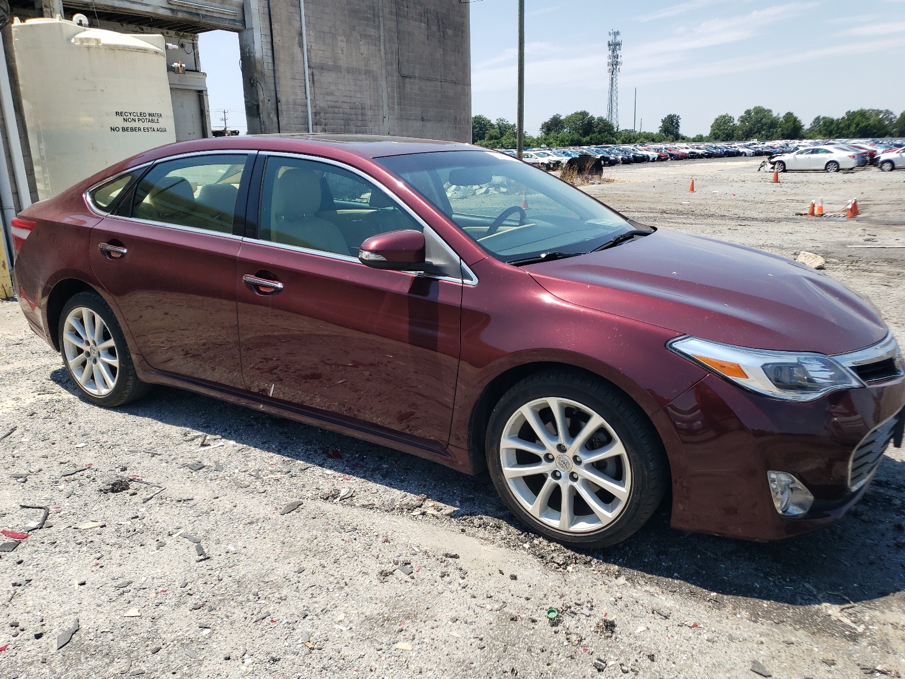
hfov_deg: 65.3
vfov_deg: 51.4
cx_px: 460
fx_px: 706
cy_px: 345
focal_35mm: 27
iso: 50
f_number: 1.5
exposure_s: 1/2000
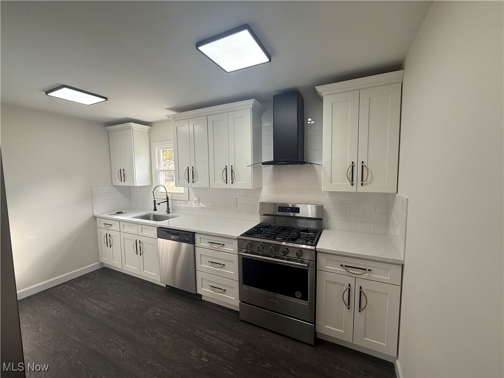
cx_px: 252
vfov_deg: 85.7
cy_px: 189
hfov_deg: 102.1
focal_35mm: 14
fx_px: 204
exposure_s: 1/120
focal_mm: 2.22
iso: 64
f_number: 2.2
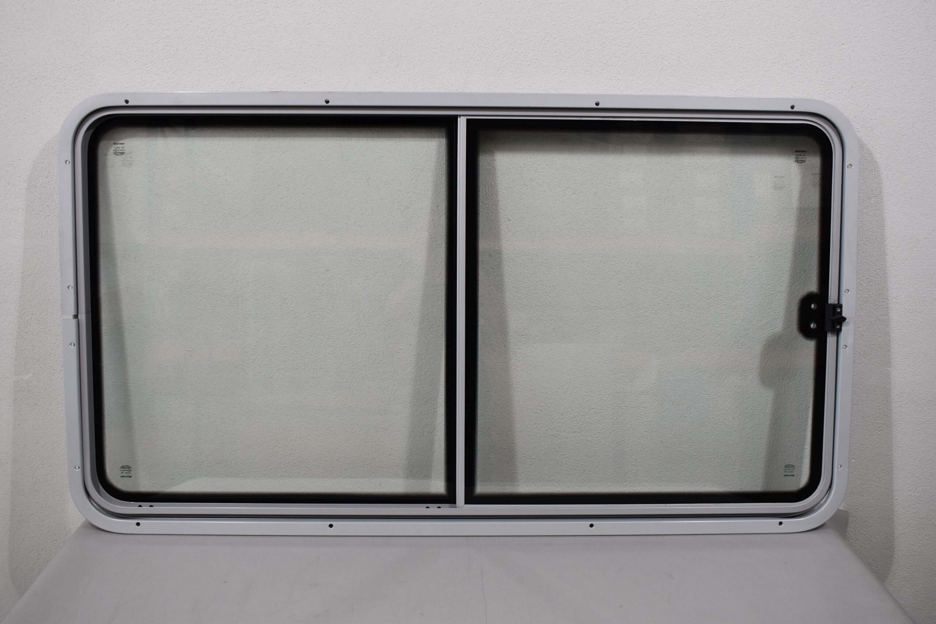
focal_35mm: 36
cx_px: 468
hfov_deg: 53.1
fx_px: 936
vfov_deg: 36.9
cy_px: 312
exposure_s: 1/125
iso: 400
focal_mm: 24
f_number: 5.6
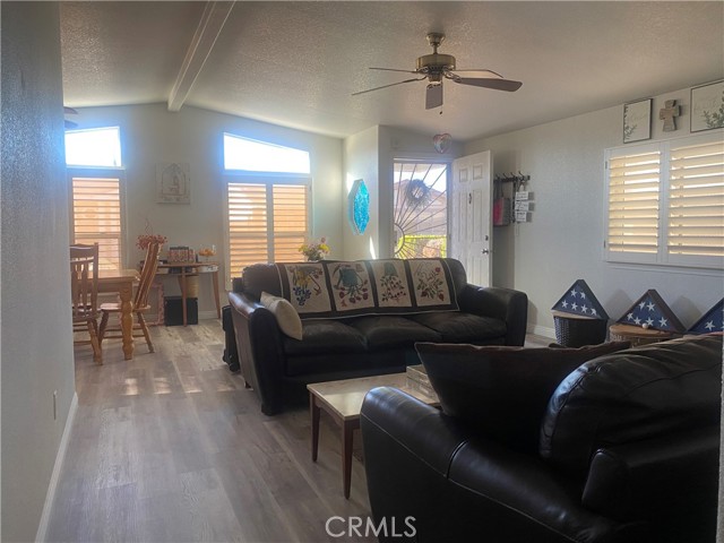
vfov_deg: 53.1
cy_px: 272
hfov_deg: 67.3
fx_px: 544
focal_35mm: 26
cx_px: 362
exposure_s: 1/79
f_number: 1.8
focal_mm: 4.25
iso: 125
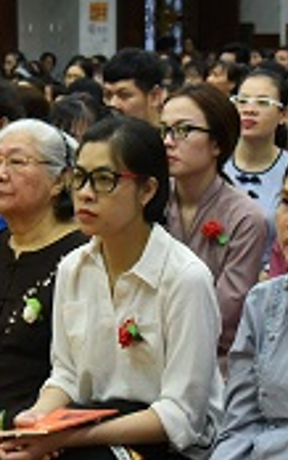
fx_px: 1392
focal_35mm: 111
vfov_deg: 18.7
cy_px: 274
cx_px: 135
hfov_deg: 11.8
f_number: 4.5
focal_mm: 38
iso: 2500
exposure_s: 1/80
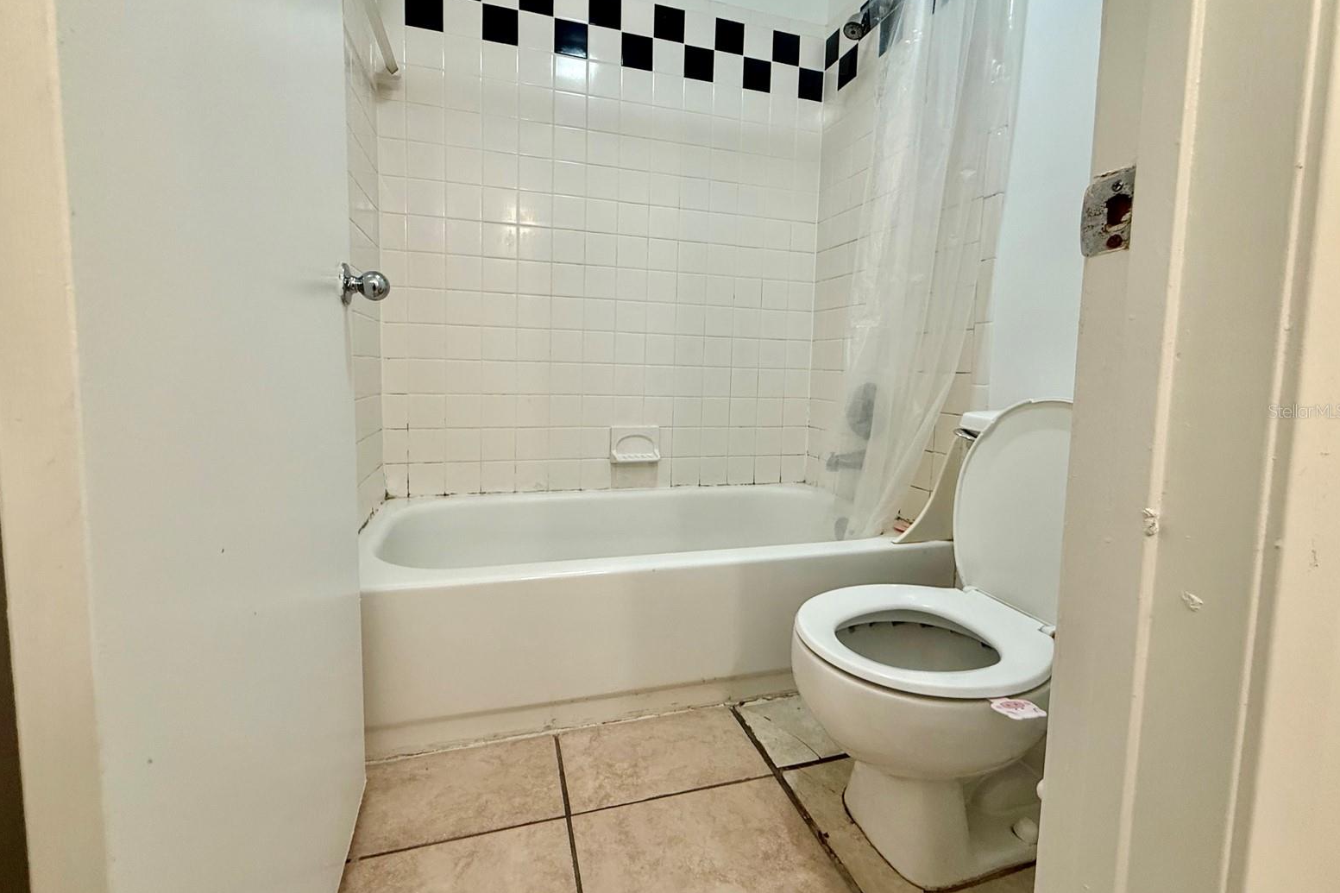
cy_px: 411
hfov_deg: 100.4
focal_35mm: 15
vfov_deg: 77.2
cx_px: 659
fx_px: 558
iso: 200
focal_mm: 2.22
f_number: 2.2
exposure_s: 1/60
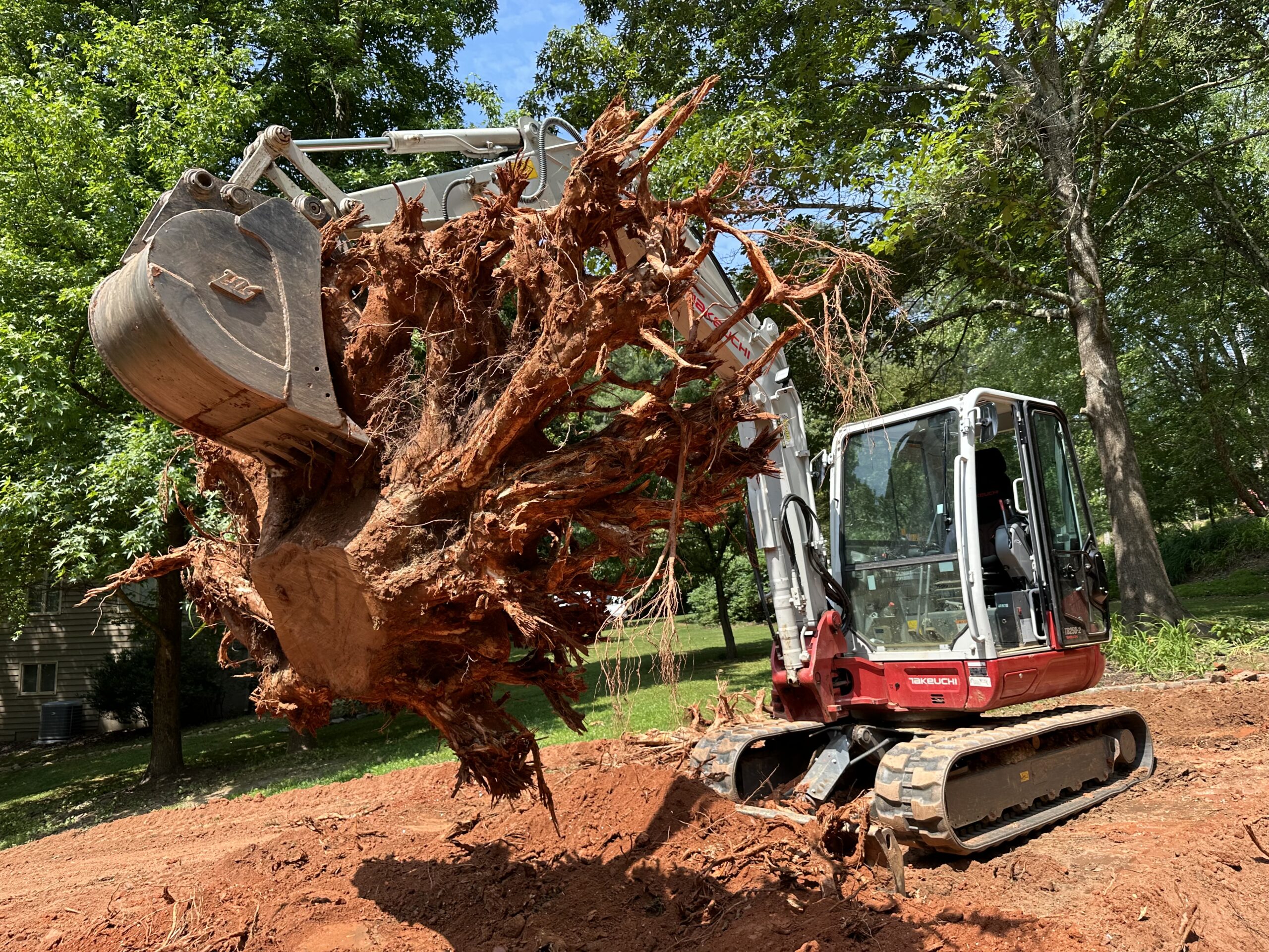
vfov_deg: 56.8
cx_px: 634
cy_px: 476
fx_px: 880
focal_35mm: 24
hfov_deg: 71.6
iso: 80
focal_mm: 6.86
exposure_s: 1/1256
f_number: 1.78
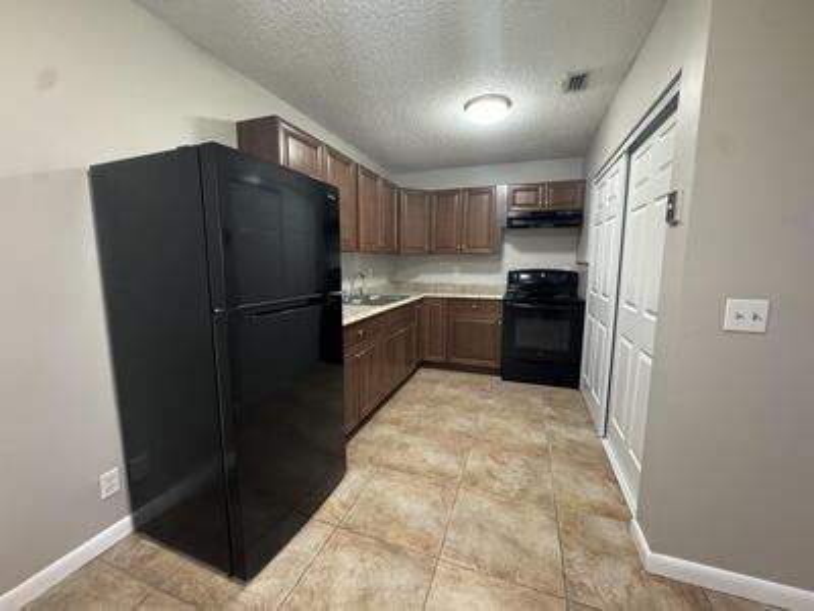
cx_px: 407
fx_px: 329
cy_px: 306
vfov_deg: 85.7
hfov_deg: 102.1
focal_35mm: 14
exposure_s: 1/60
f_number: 2.2
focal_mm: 2.22
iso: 500
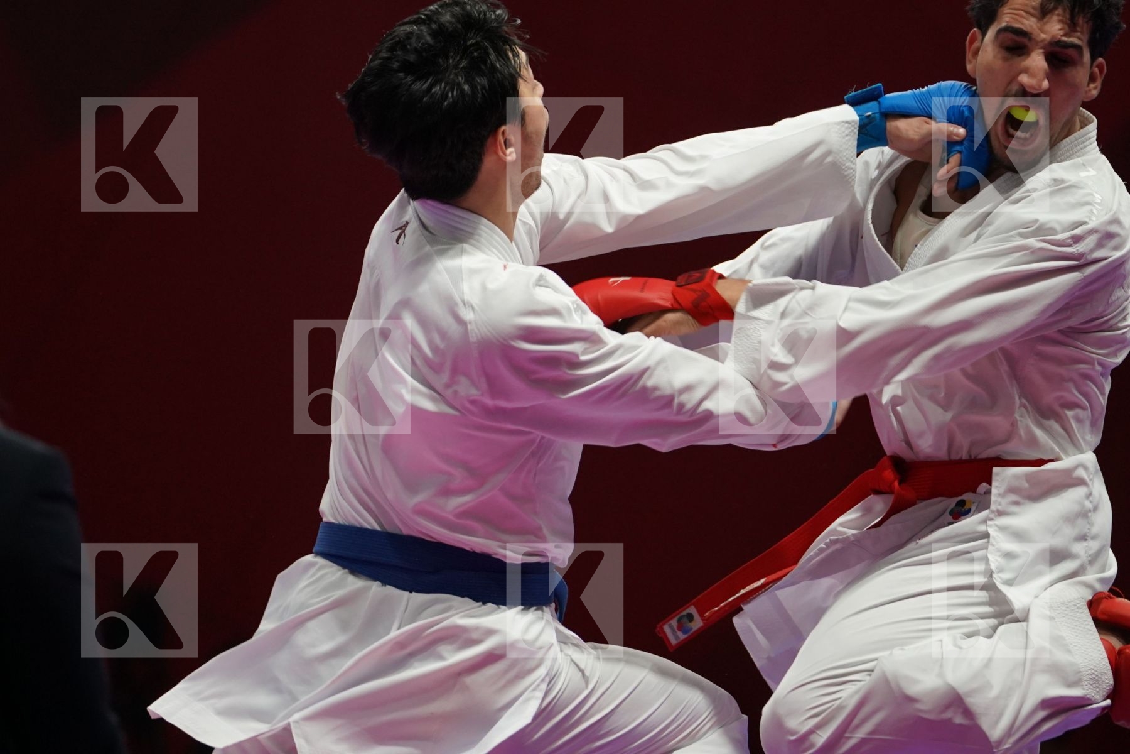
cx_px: 565
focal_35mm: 382
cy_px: 377
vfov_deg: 3.6
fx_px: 11990
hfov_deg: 5.4
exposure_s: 1/1000
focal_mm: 255
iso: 2000
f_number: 4
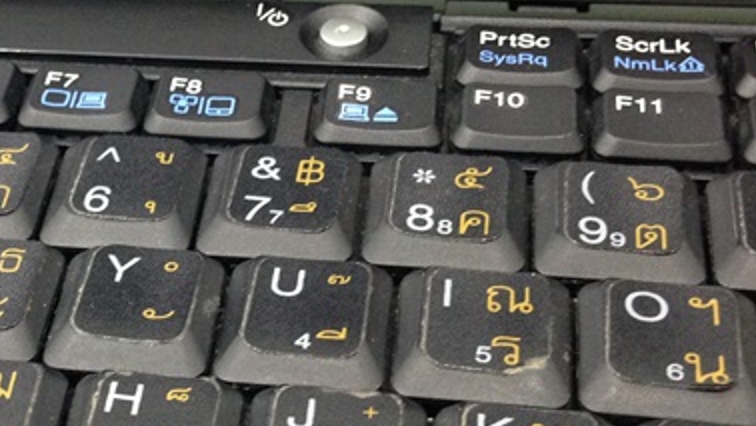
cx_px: 128
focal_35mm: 76
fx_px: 1524
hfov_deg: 27.2
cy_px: 292
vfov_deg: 15.9
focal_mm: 4.12
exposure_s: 1/20
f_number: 2.4
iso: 200
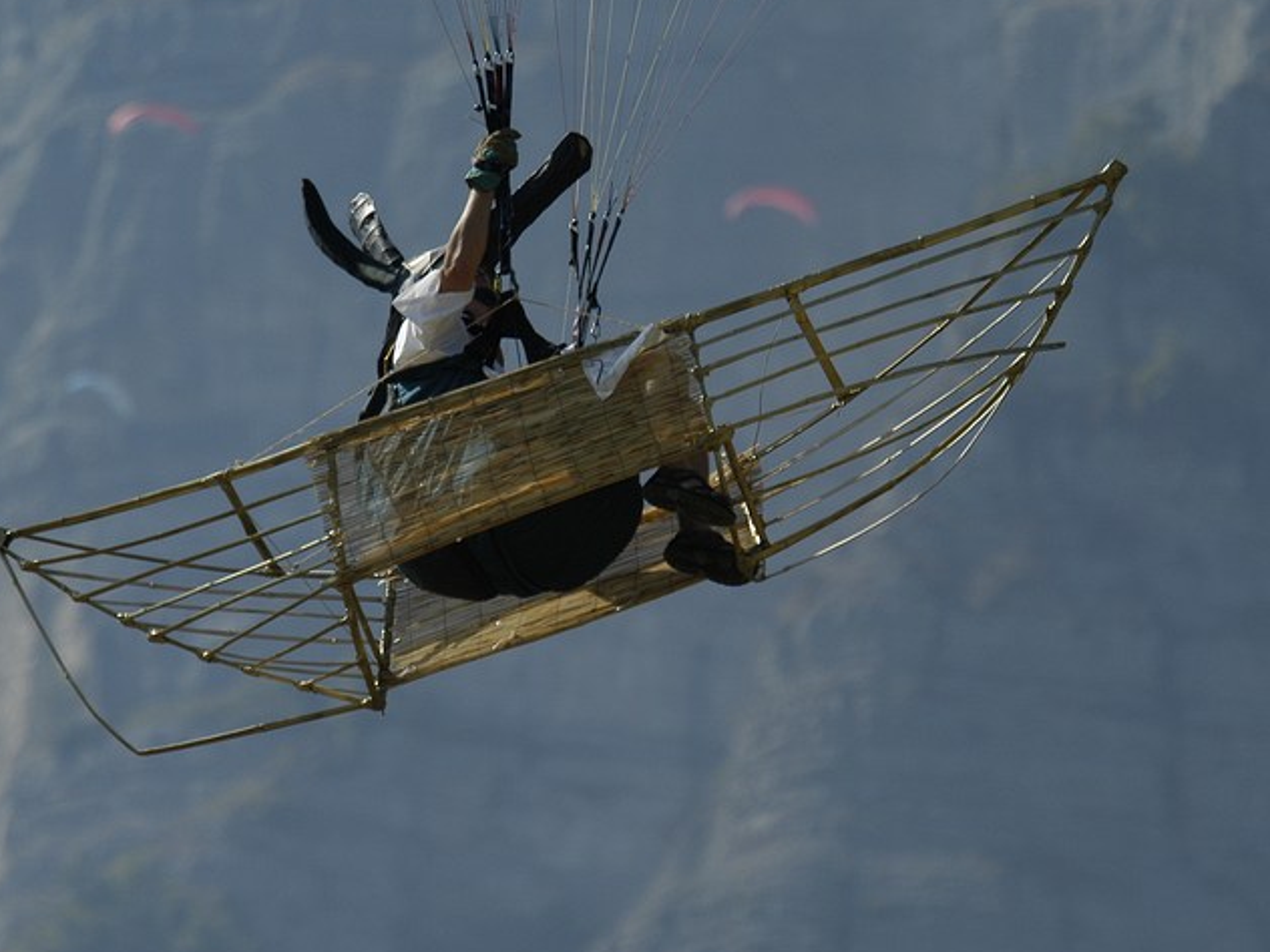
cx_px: 647
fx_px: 19188
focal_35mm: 523
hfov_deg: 3.8
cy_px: 457
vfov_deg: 2.8
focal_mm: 270
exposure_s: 1/1500
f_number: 5.3
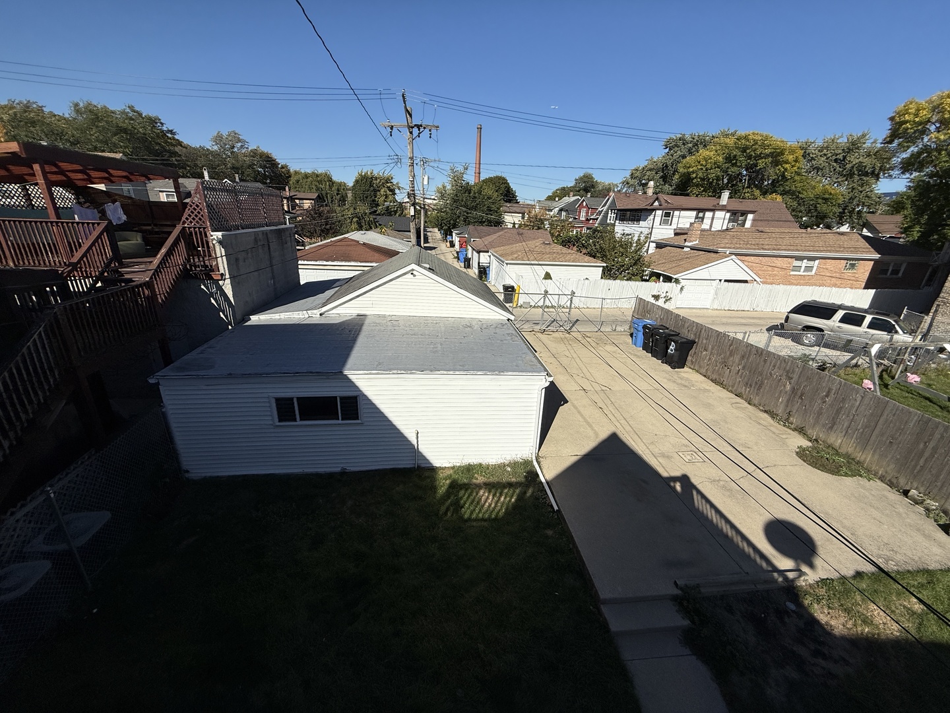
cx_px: 475
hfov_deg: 102.1
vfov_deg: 85.7
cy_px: 356
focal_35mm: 14
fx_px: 384
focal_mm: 2.22
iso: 50
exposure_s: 1/6173
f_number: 2.2
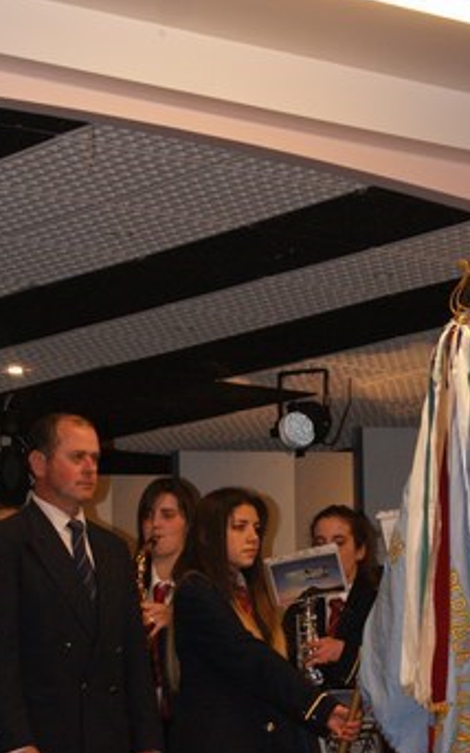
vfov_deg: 14.2
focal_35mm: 147
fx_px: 3014
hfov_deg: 8.9
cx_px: 214
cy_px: 582
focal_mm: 55
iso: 400
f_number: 5.6
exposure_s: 1/80
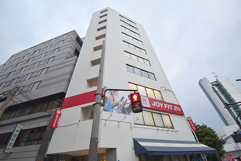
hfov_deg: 100.4
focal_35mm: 15
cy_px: 80
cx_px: 120
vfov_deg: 77.4
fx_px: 100
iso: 110
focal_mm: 10
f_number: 4.5
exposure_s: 1/15
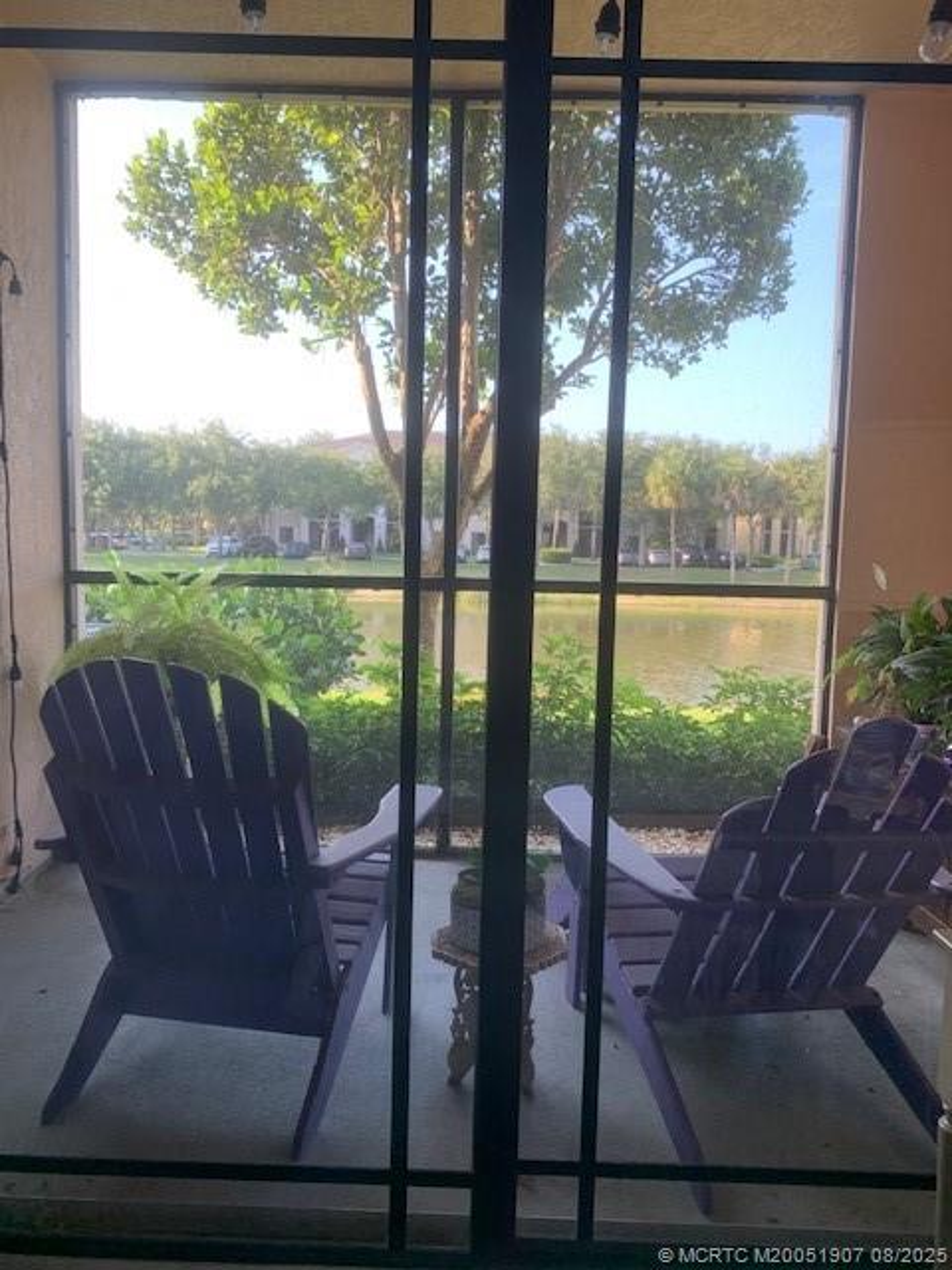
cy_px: 635
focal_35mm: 26
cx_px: 476
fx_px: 953
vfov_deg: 67.3
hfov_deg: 53.1
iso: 40
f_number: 1.8
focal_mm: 4.25
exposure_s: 1/122
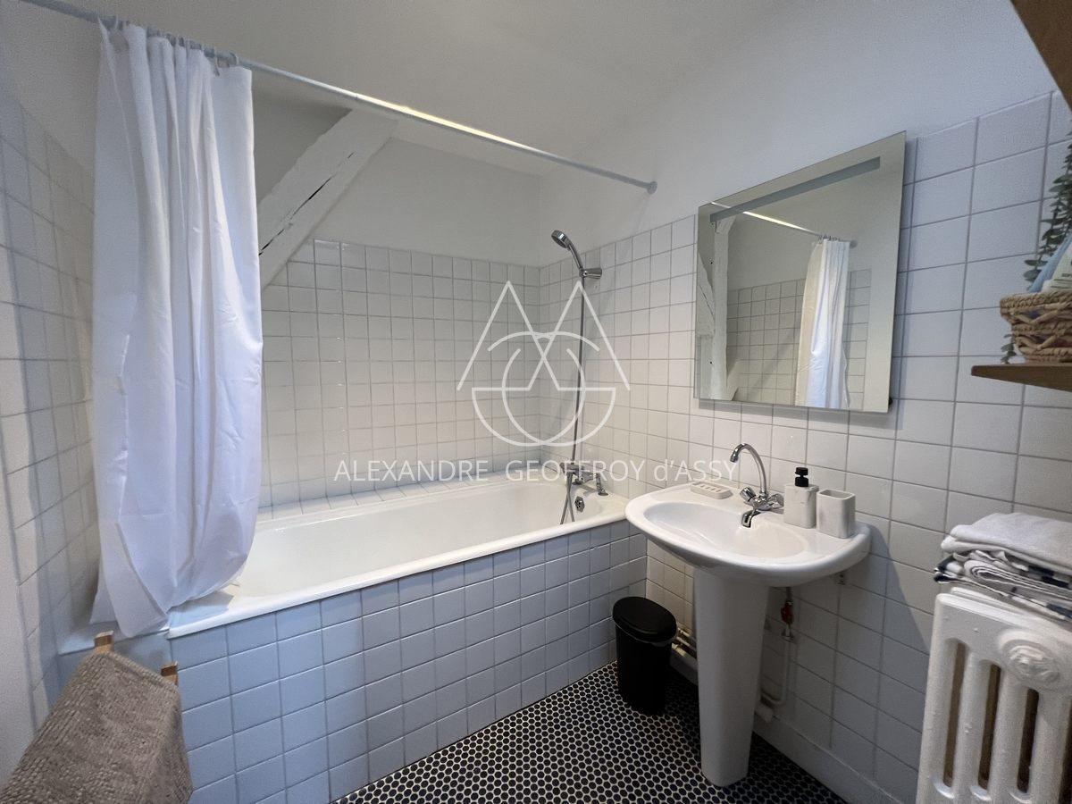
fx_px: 403
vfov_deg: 89.9
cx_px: 536
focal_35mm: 13
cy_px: 402
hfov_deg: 106.2
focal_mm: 1.57
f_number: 1.8
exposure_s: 1/100
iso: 200
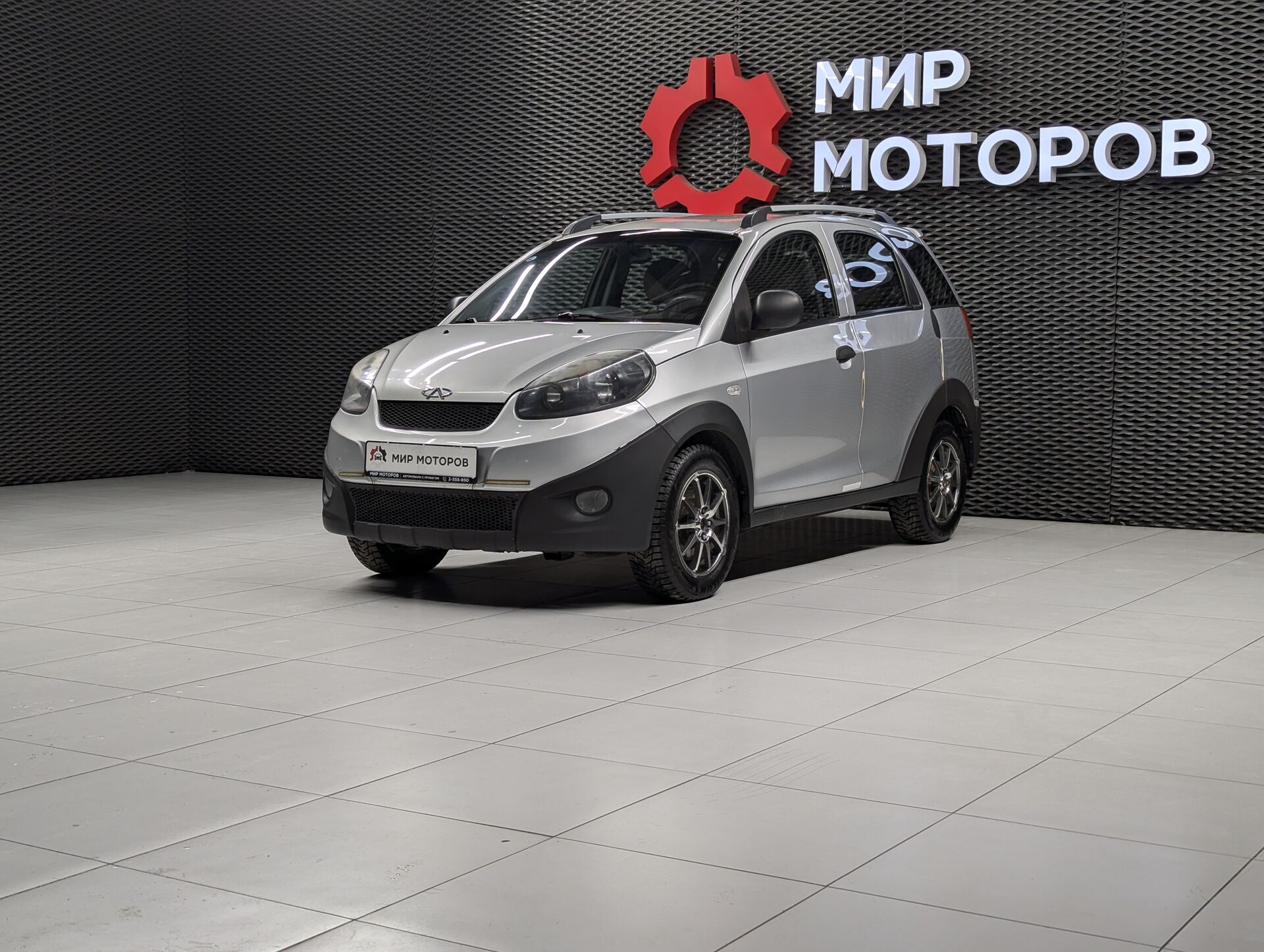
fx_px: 1755
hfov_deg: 39.6
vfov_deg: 30.3
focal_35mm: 48
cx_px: 632
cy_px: 476
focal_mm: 6.81
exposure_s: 1/118
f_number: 1.85
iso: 42
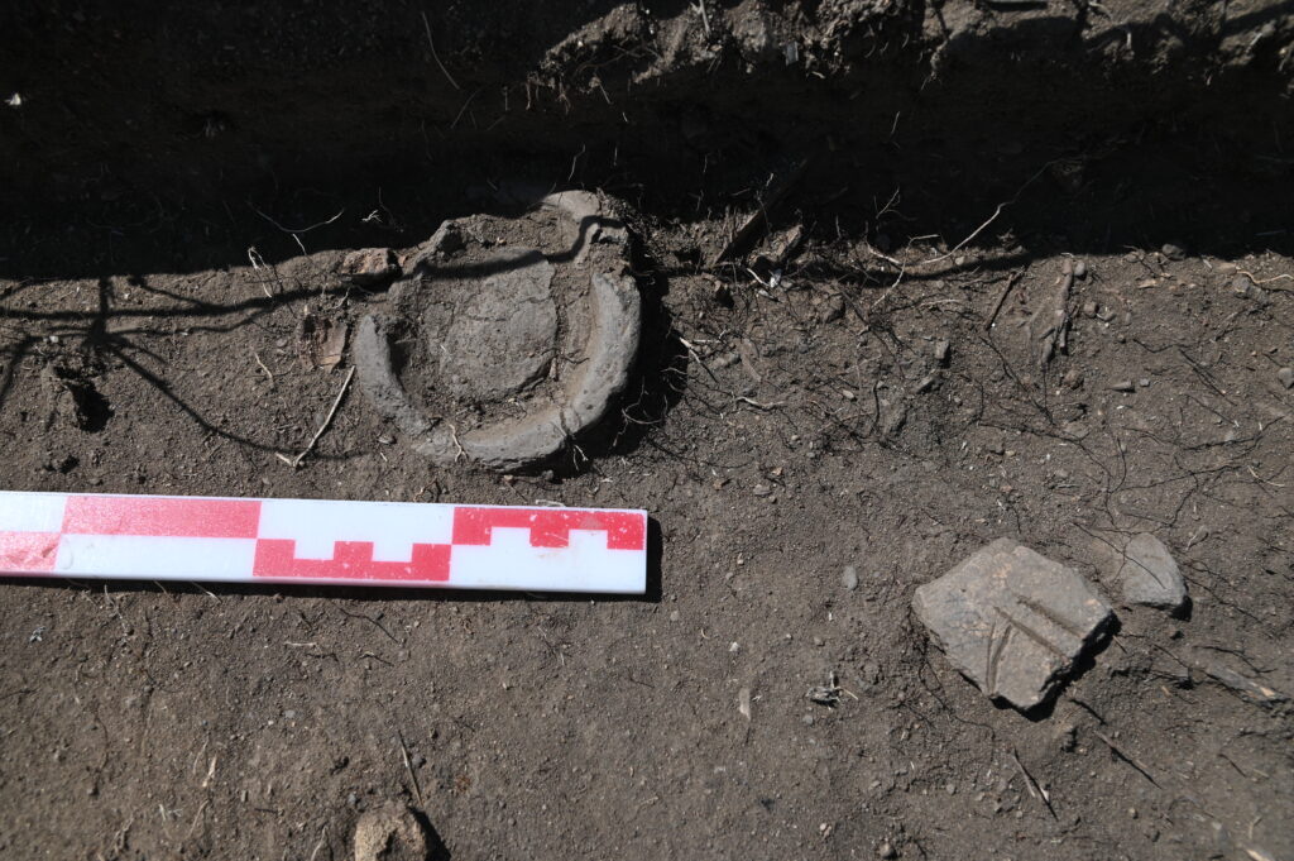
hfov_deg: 50.7
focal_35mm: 38
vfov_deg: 35.0
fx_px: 1365
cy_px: 430
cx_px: 647
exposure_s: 1/400
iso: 100
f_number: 8
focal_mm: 38
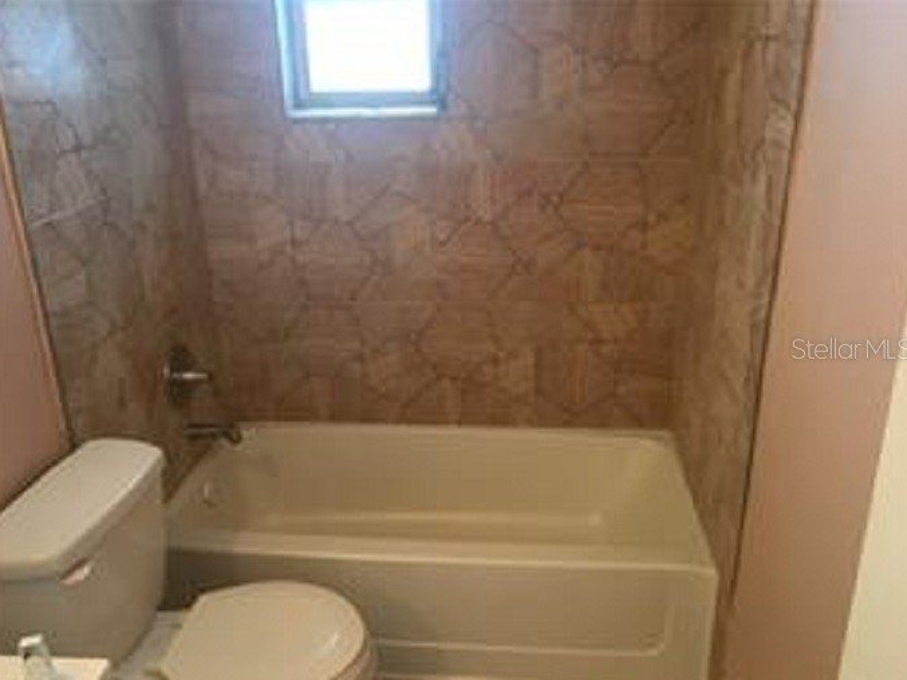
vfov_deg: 46.8
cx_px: 449
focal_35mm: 30
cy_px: 349
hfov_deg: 60.0
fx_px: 786
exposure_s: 1/30
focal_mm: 4.15
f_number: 2.2
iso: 80
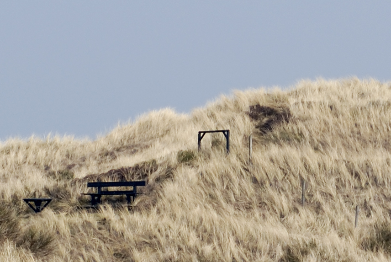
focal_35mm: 407
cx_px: 375
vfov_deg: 3.4
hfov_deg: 5.1
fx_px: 4426
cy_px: 193
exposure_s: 1/250
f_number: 8
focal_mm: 60
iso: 100
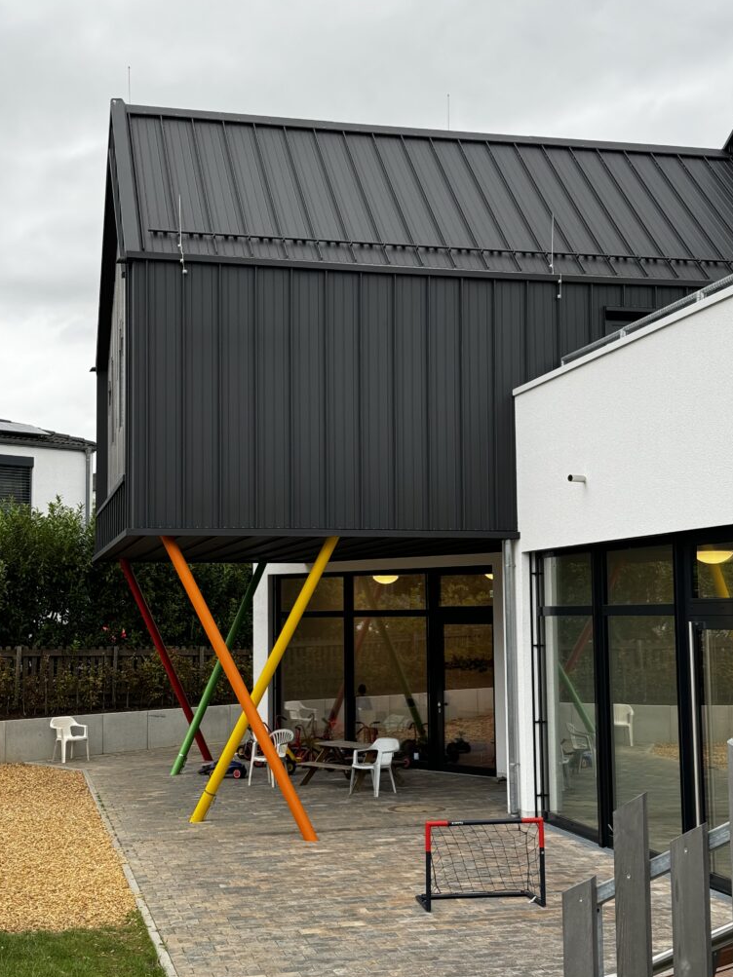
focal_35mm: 49
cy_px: 489
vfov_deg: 38.9
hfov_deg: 29.7
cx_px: 366
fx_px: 1384
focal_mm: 6.76
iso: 64
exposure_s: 1/572
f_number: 1.78
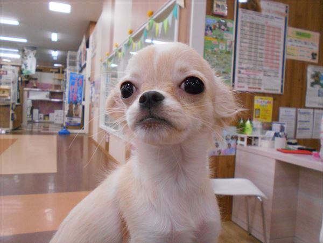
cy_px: 122
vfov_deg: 46.8
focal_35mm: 30
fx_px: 280
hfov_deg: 60.0
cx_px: 162
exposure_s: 1/160
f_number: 3.4
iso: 800
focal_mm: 5.1
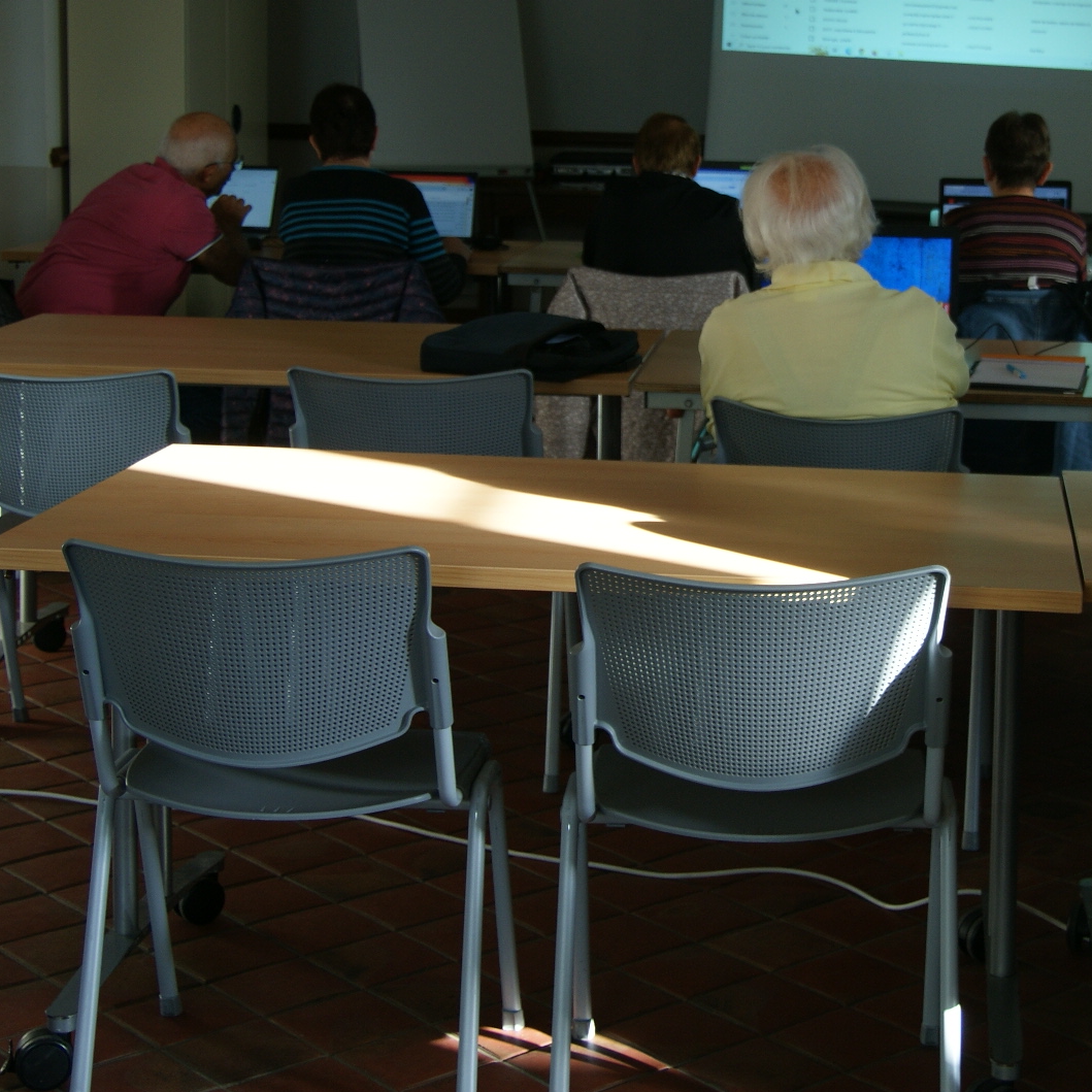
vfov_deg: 26.0
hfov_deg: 25.8
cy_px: 371
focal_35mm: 66
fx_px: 2356
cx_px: 827
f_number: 4
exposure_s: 1/40
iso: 100
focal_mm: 24
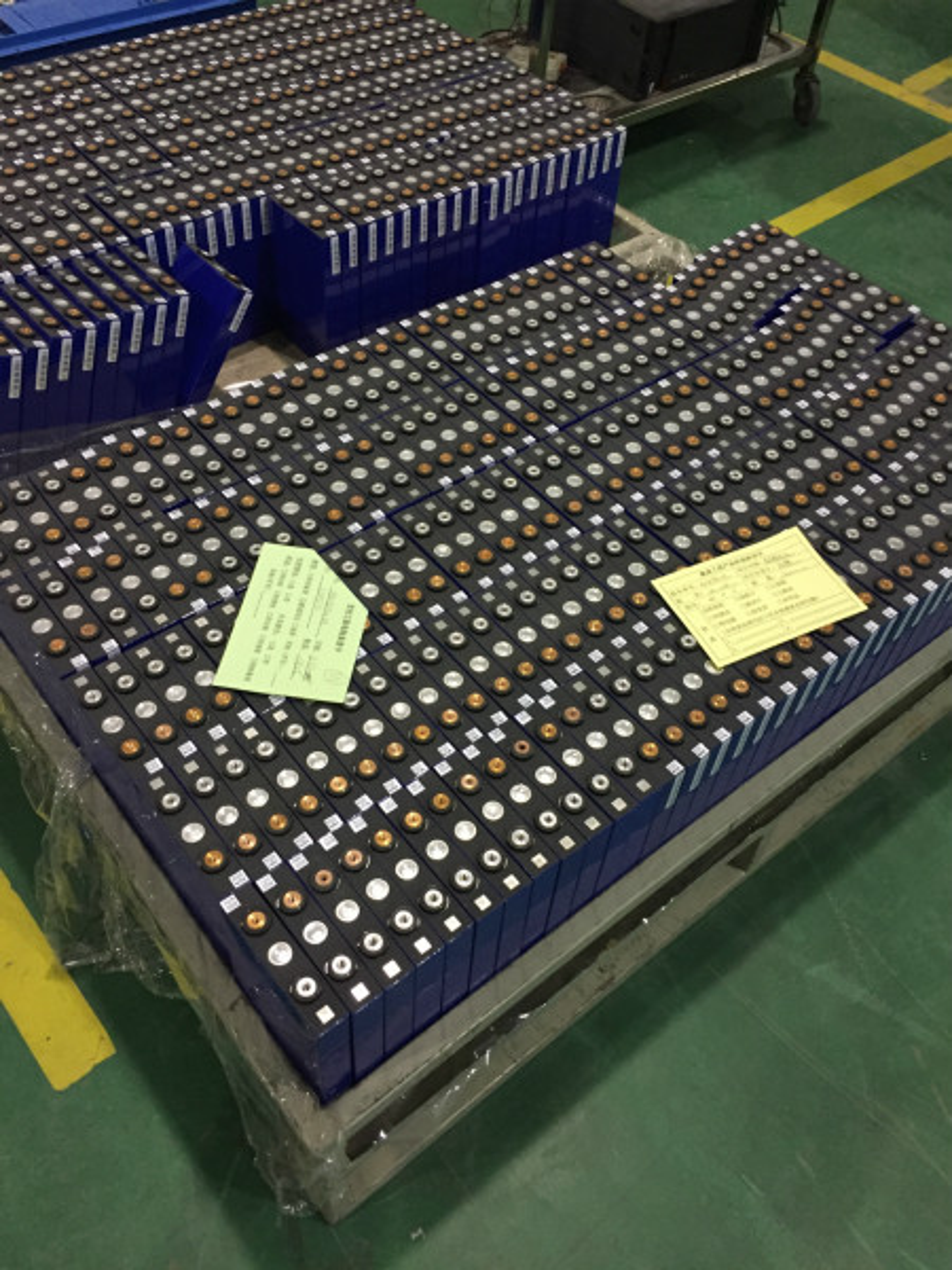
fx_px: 1063
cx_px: 476
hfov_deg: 48.2
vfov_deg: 61.7
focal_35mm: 29
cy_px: 635
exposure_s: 1/20
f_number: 2.2
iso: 250
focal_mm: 4.15
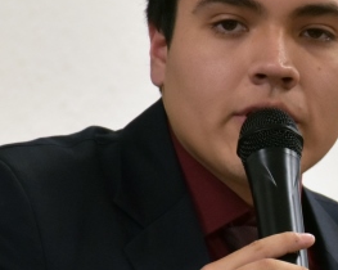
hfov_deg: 3.4
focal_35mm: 576
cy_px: 219
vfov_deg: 2.7
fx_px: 5756
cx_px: 452
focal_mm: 105
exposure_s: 1/80
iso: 800
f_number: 5.6
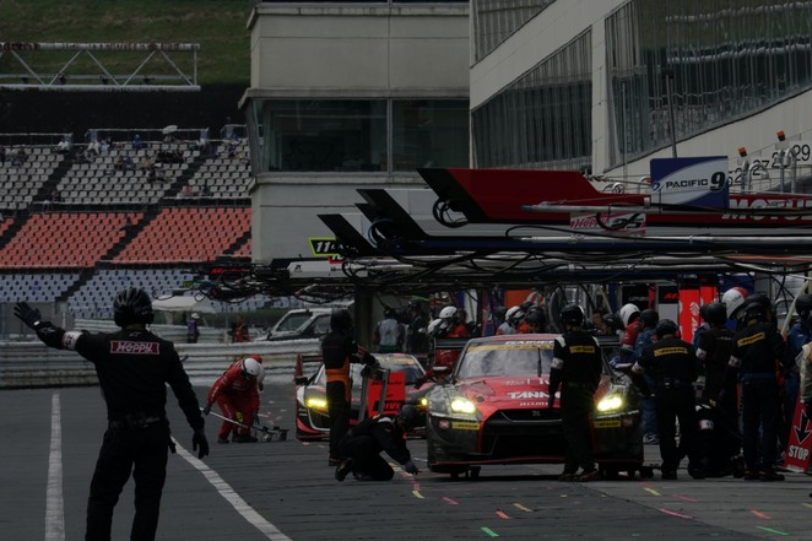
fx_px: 14724
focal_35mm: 653
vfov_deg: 2.1
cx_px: 421
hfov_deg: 3.2
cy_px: 291
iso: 200
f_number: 25
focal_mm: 600
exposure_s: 1/125
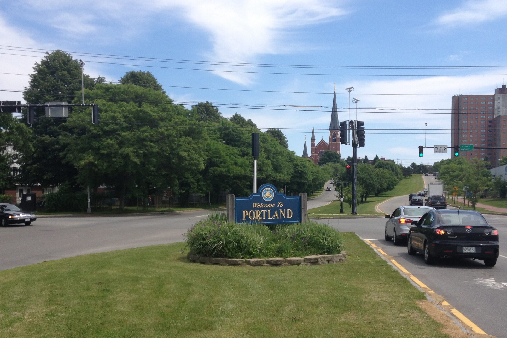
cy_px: 234
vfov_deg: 27.8
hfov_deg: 41.1
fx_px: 676
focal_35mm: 48
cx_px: 247
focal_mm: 4.28
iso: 50
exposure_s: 1/1534
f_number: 2.4
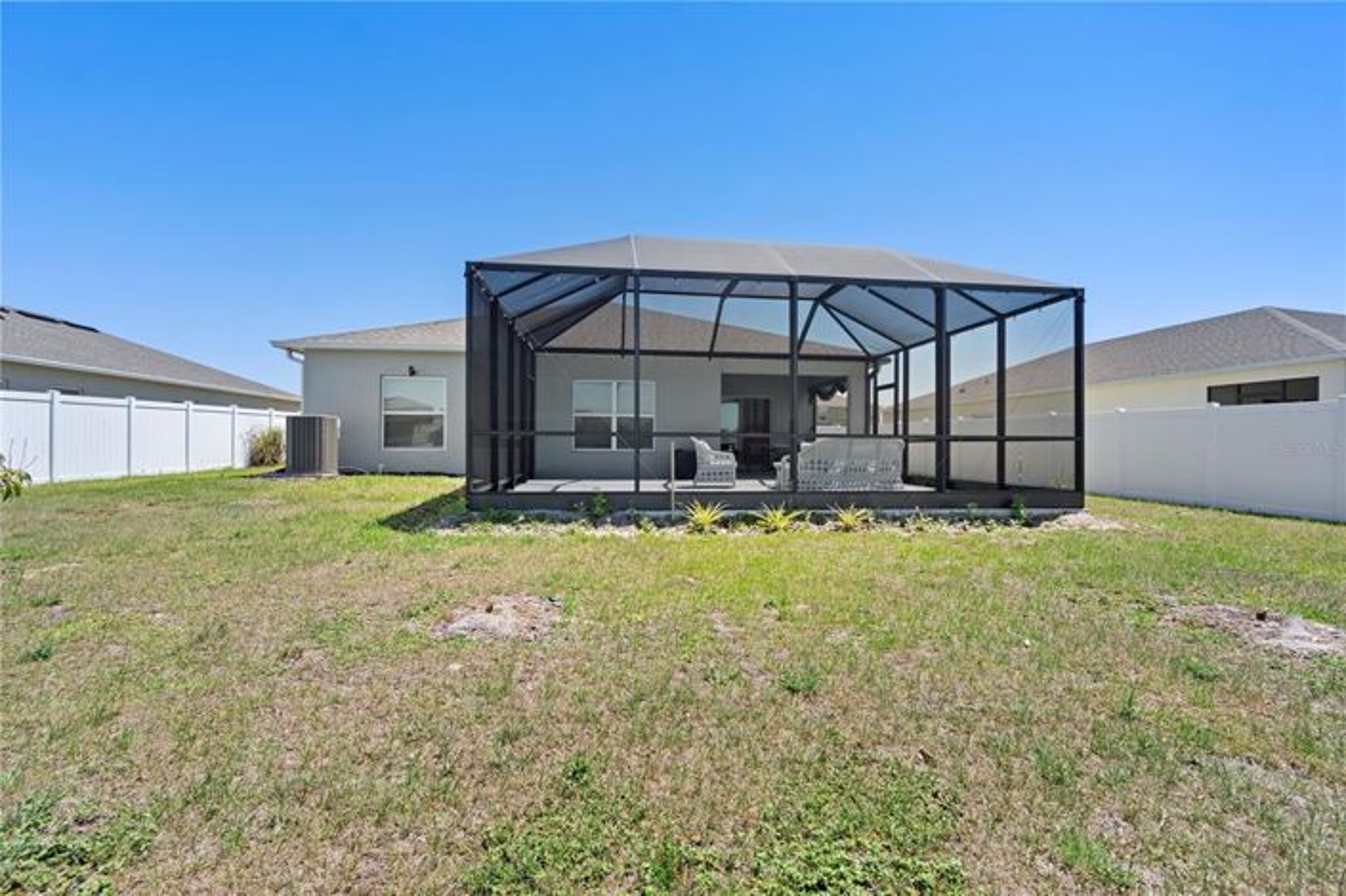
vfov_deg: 77.2
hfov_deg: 100.4
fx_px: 560
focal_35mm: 15
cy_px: 448
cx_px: 673
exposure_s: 1/50
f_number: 8
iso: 100
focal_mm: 10
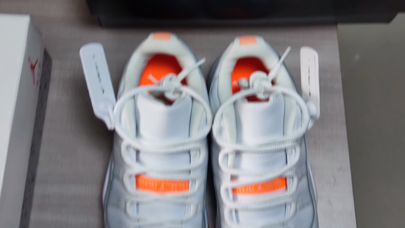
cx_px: 204
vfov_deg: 22.6
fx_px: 569
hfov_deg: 39.2
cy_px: 96
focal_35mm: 53
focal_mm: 6.72
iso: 137
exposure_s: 1/100
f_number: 1.69
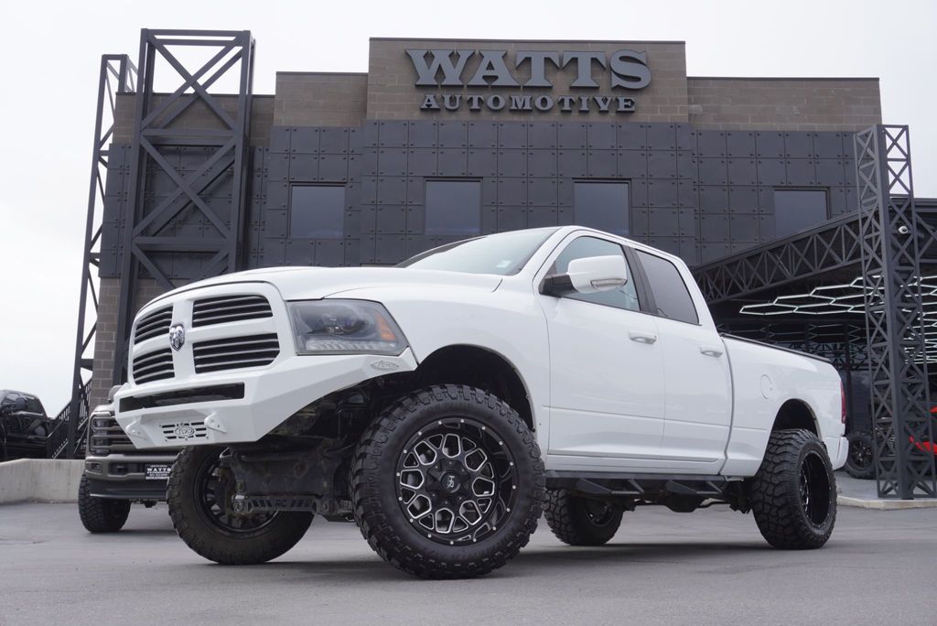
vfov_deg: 35.5
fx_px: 977
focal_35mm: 38
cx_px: 468
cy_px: 313
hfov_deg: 51.3
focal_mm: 25
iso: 100
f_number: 7.1
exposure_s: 1/160
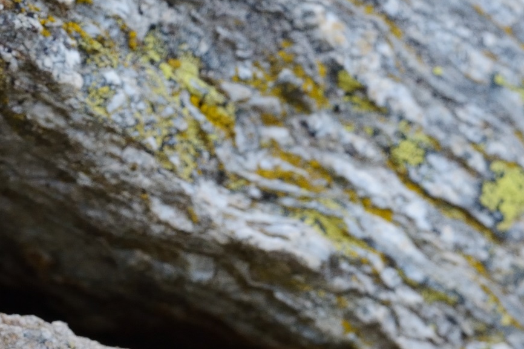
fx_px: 24200
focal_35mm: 1663
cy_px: 139
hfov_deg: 1.2
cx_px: -78
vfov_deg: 0.8
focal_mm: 600
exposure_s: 1/1000
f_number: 9
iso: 2000
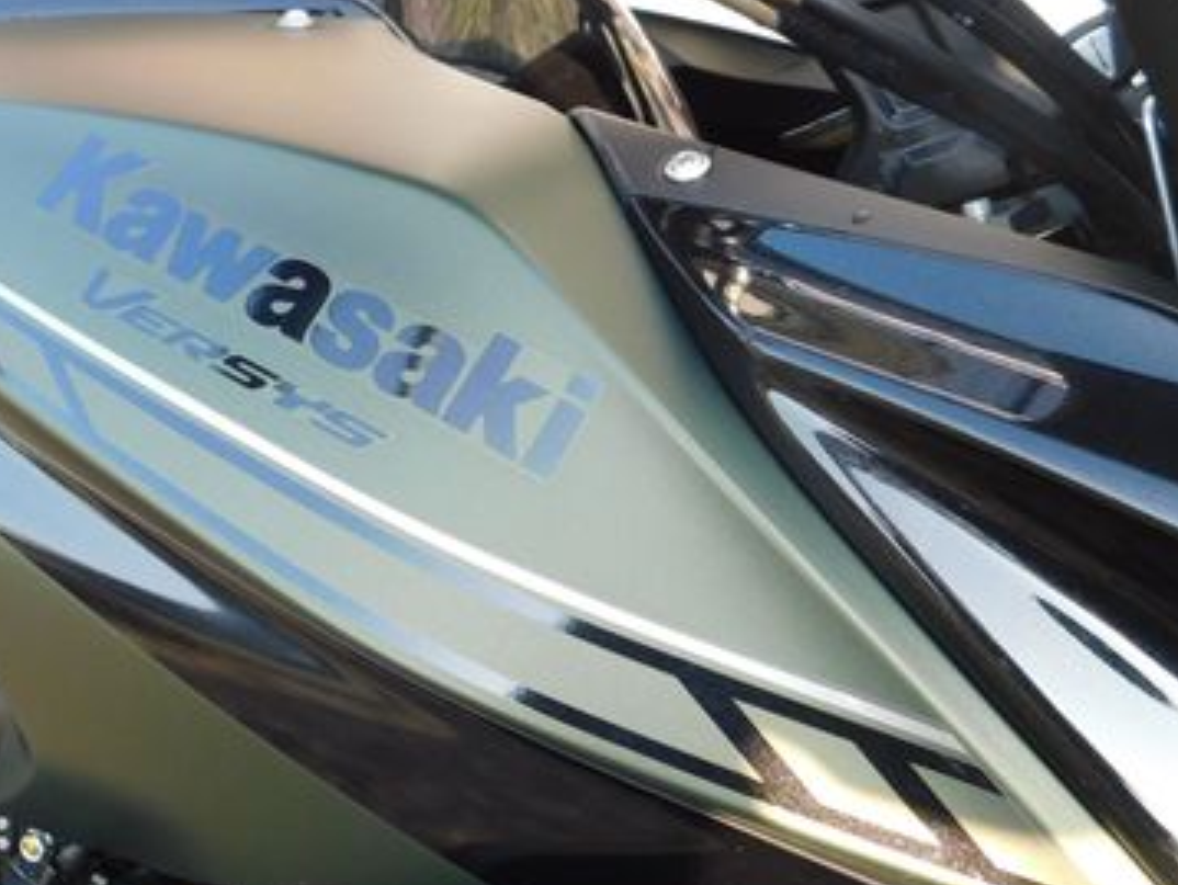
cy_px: 513
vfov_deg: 29.1
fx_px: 1703
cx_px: 352
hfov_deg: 37.6
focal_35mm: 50
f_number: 3.2
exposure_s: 1/100
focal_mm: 4.9
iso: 125
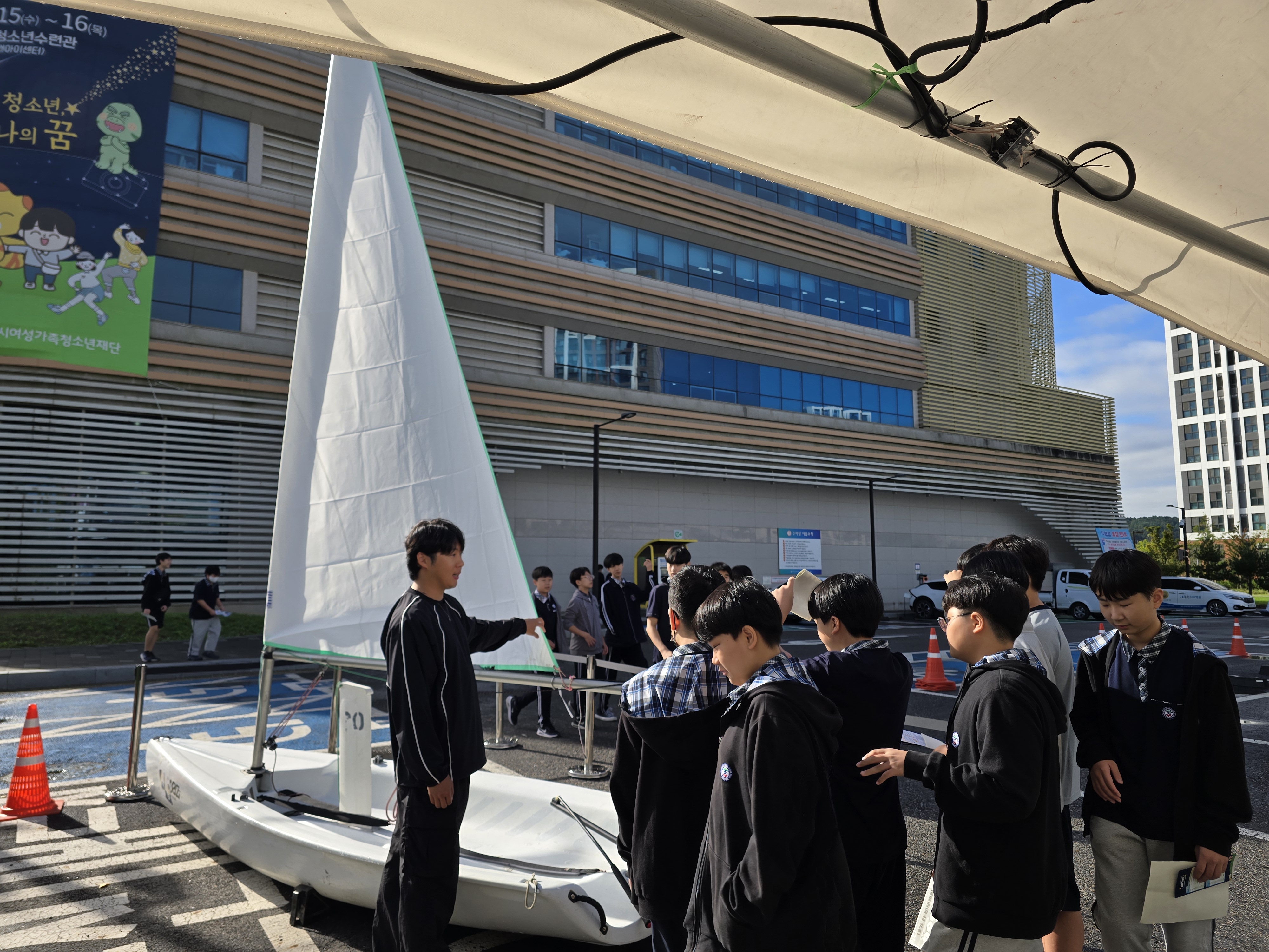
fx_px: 843
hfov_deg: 73.9
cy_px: 476
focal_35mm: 23
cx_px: 634
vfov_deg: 58.9
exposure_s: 1/617
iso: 12
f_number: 1.7
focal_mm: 6.3
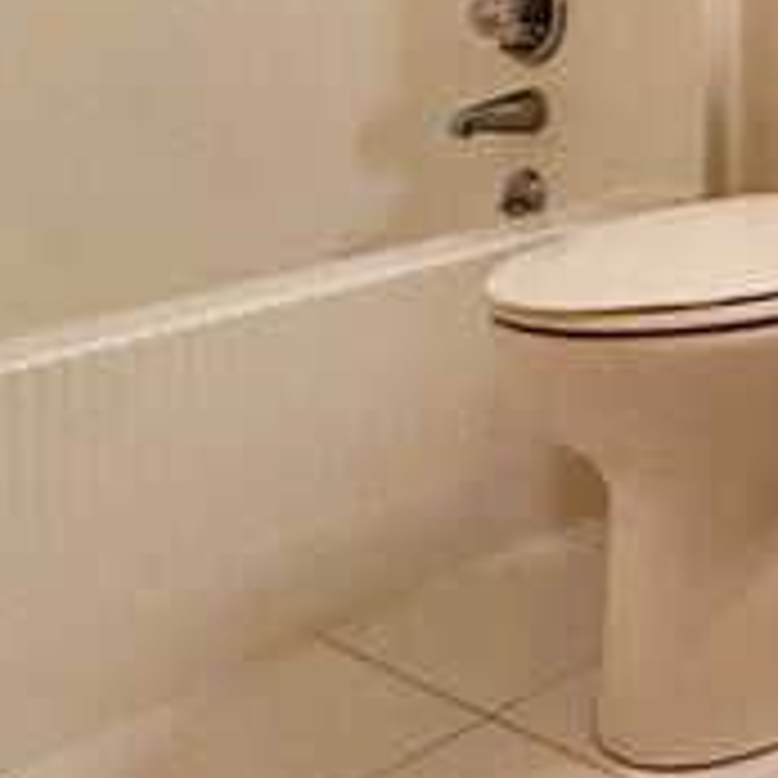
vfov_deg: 25.5
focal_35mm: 61
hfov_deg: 23.4
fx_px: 1551
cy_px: -130
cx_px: 1118
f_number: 2.2
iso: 320
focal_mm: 2.22
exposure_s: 1/60
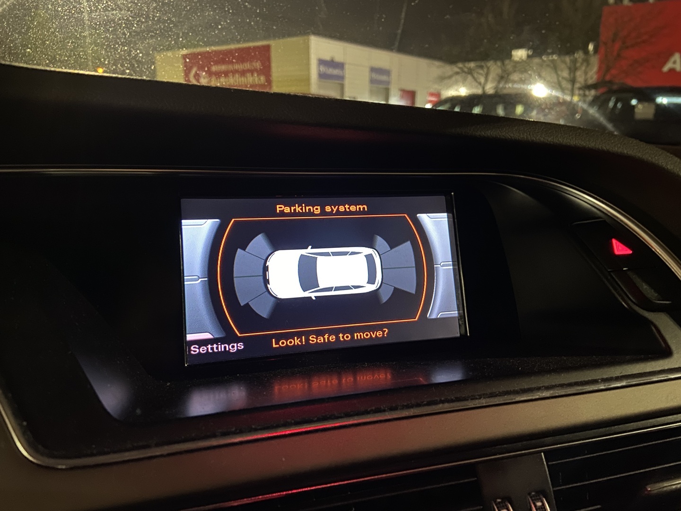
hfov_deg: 67.3
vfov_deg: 53.1
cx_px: 340
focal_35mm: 26
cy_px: 256
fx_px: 511
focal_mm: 4.25
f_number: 1.8
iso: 500
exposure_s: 1/8
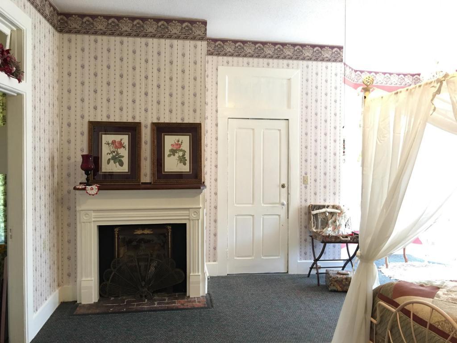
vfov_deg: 48.2
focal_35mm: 29
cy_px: 172
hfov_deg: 61.7
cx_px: 228
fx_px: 383
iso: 64
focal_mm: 4.15
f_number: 2.2
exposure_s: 1/15
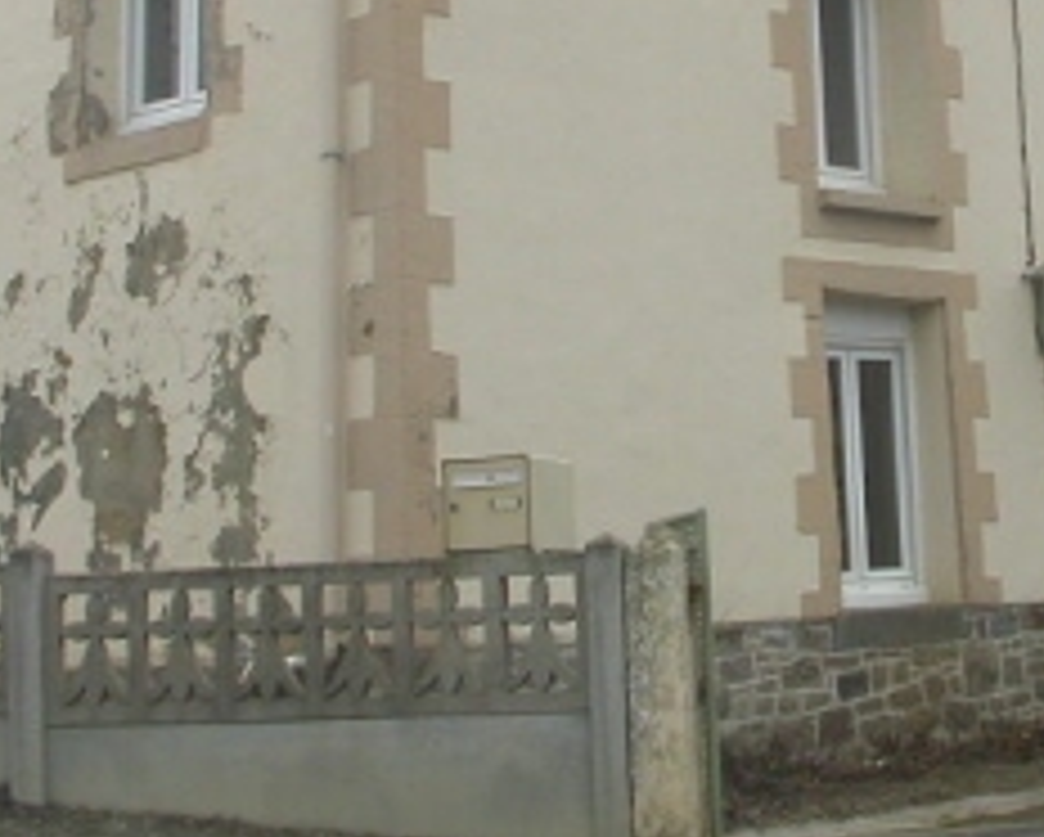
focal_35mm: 129
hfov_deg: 14.8
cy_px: 63
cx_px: 846
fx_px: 3989
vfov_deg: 11.9
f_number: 5
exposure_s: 1/106
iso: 100
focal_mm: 9.5
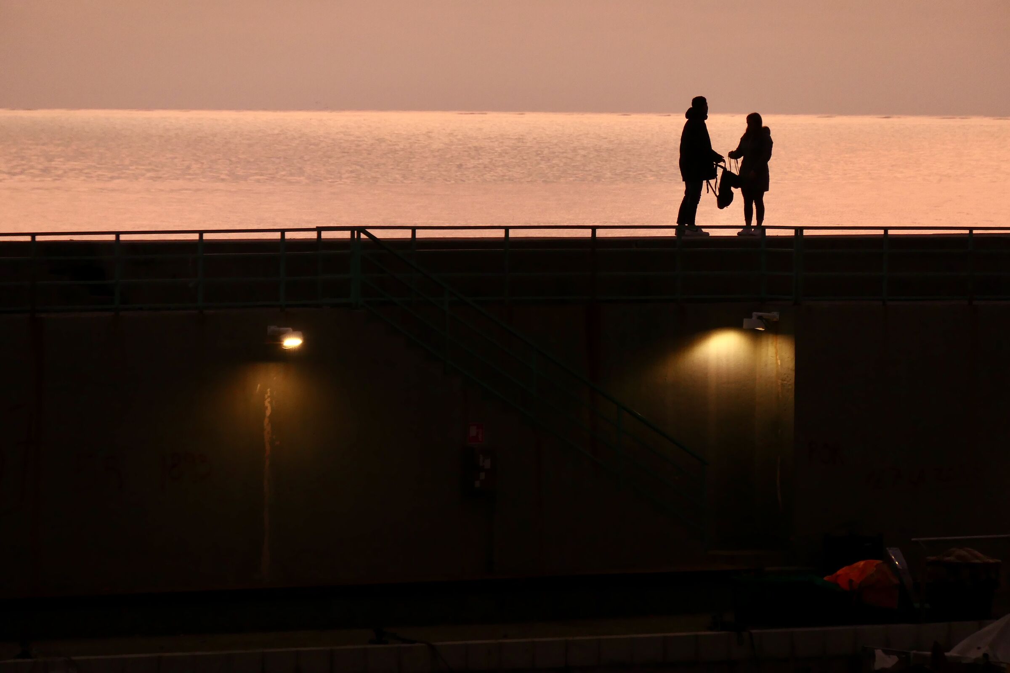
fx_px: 10099
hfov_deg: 5.7
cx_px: 505
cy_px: 336
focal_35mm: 360
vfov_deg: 3.8
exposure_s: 1/125
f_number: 6.4
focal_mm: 132
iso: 800
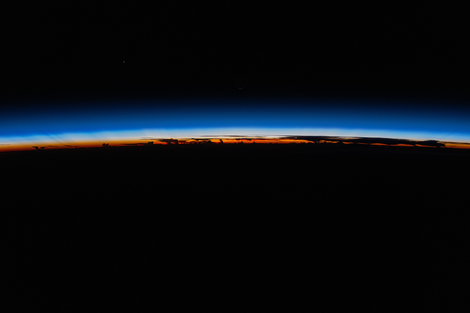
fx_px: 1514
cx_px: 235
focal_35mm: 116
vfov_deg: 11.8
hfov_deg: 17.6
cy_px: 156
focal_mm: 116
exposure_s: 1/500
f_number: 5.3
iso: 8000
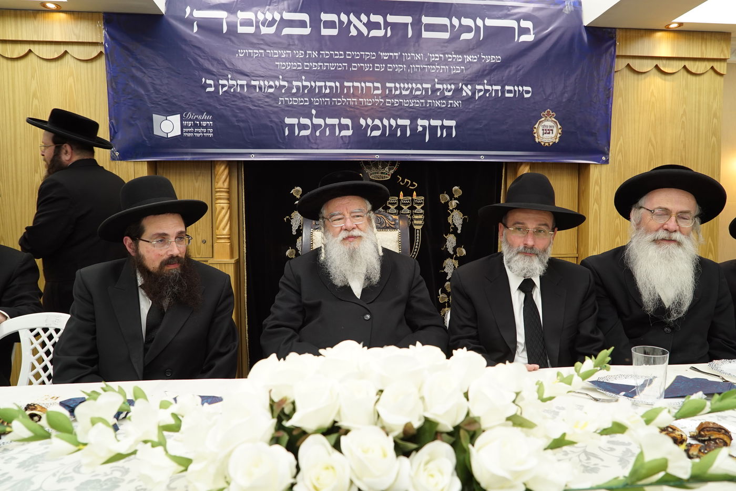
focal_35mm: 24
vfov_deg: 53.2
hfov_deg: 73.7
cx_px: 368
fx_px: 491
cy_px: 246
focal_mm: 24
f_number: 5
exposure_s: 1/125
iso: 1000
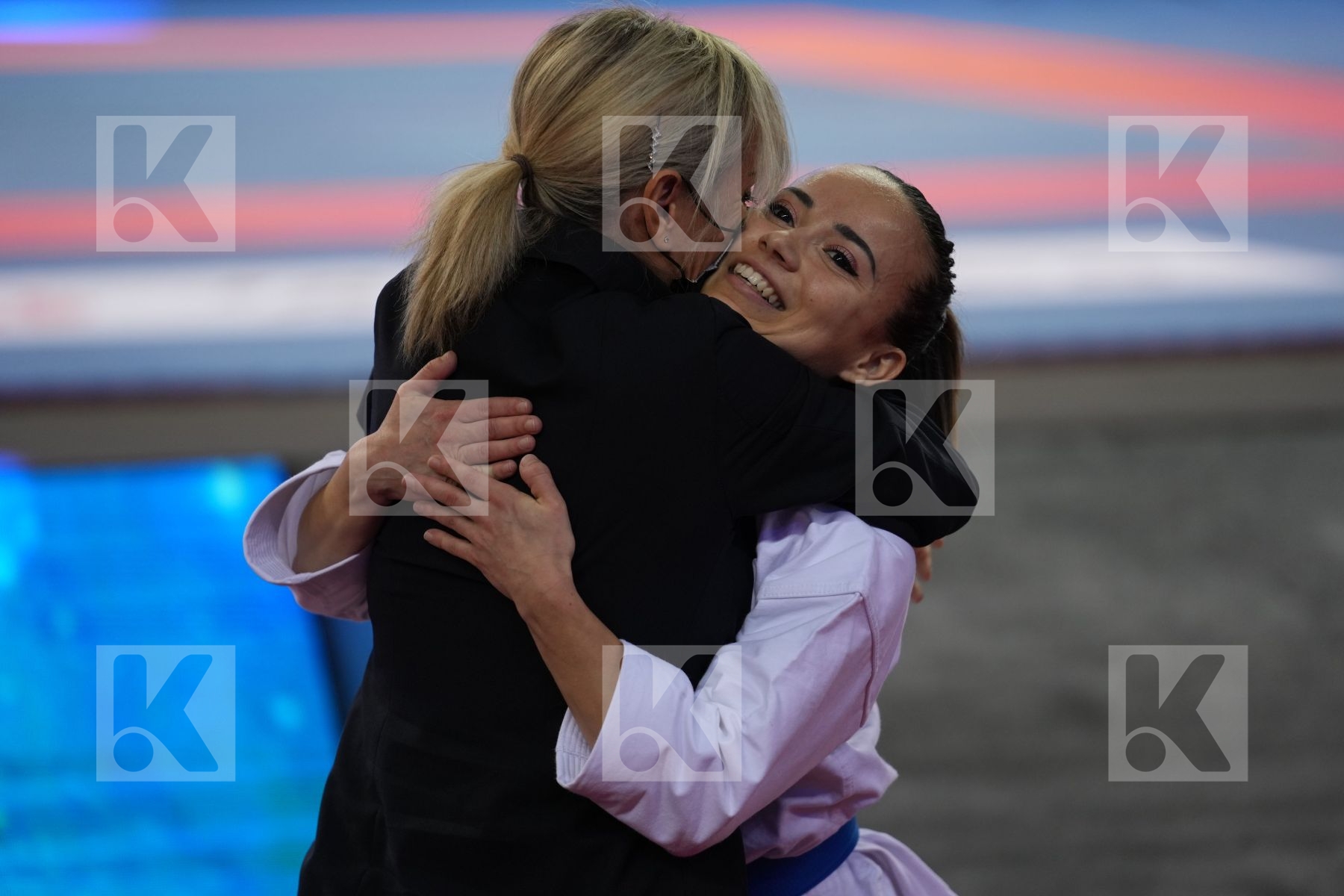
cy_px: 448
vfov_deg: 6.9
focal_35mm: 200
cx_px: 672
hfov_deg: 10.3
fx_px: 7466
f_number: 2.8
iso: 1000
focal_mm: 200
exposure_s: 1/500
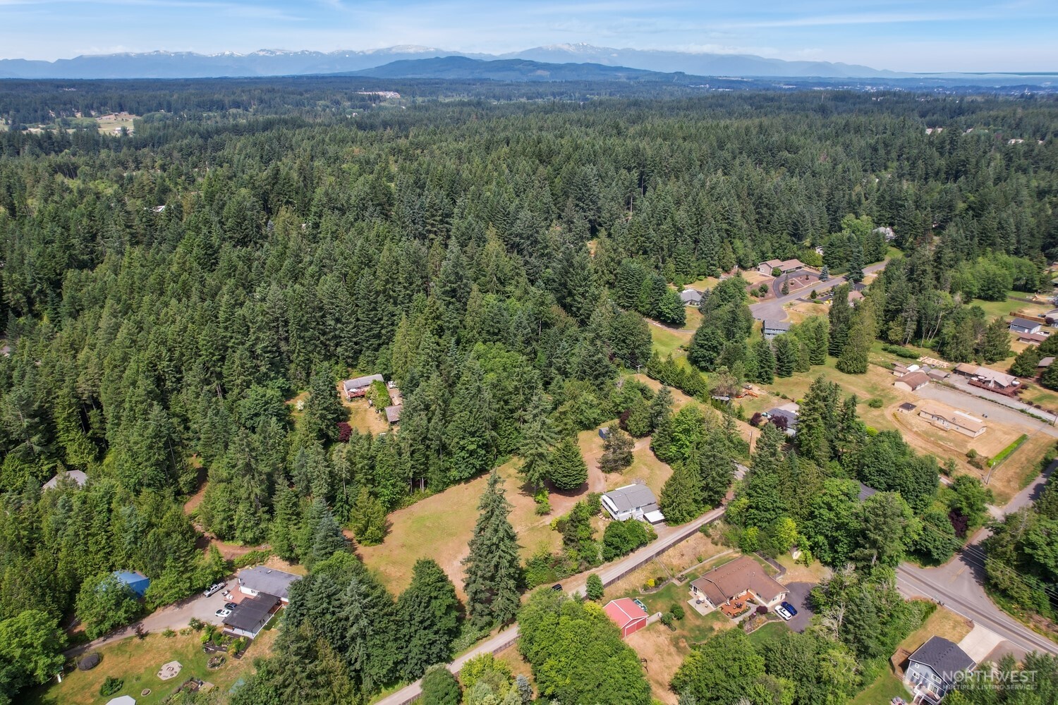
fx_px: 647
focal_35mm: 22
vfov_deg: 57.2
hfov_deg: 78.6
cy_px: 352
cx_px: 529
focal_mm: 8.38
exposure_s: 1/1000
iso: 100
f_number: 2.8
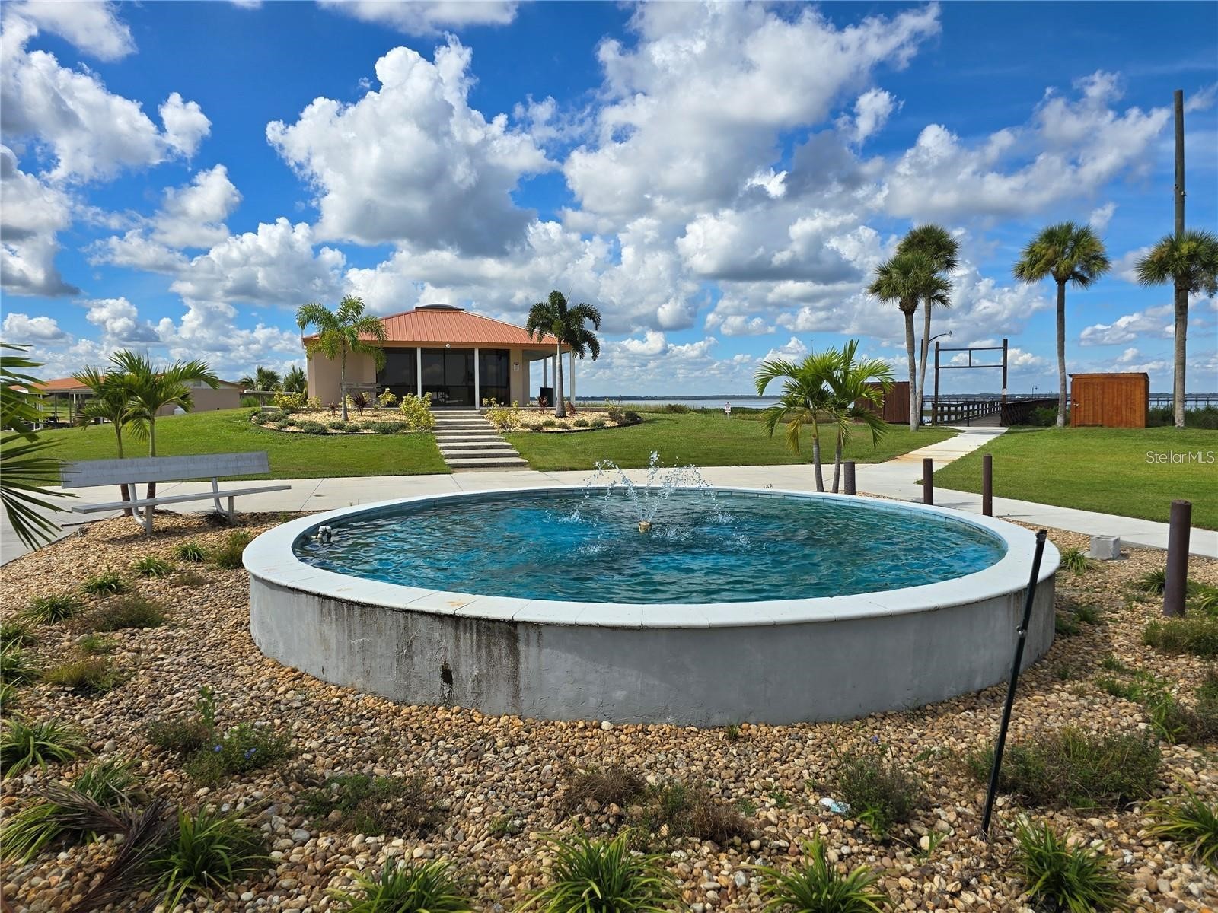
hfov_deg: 73.9
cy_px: 456
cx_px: 609
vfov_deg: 58.9
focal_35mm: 23
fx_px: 809
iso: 12
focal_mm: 6.3
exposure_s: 1/1173
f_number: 1.7
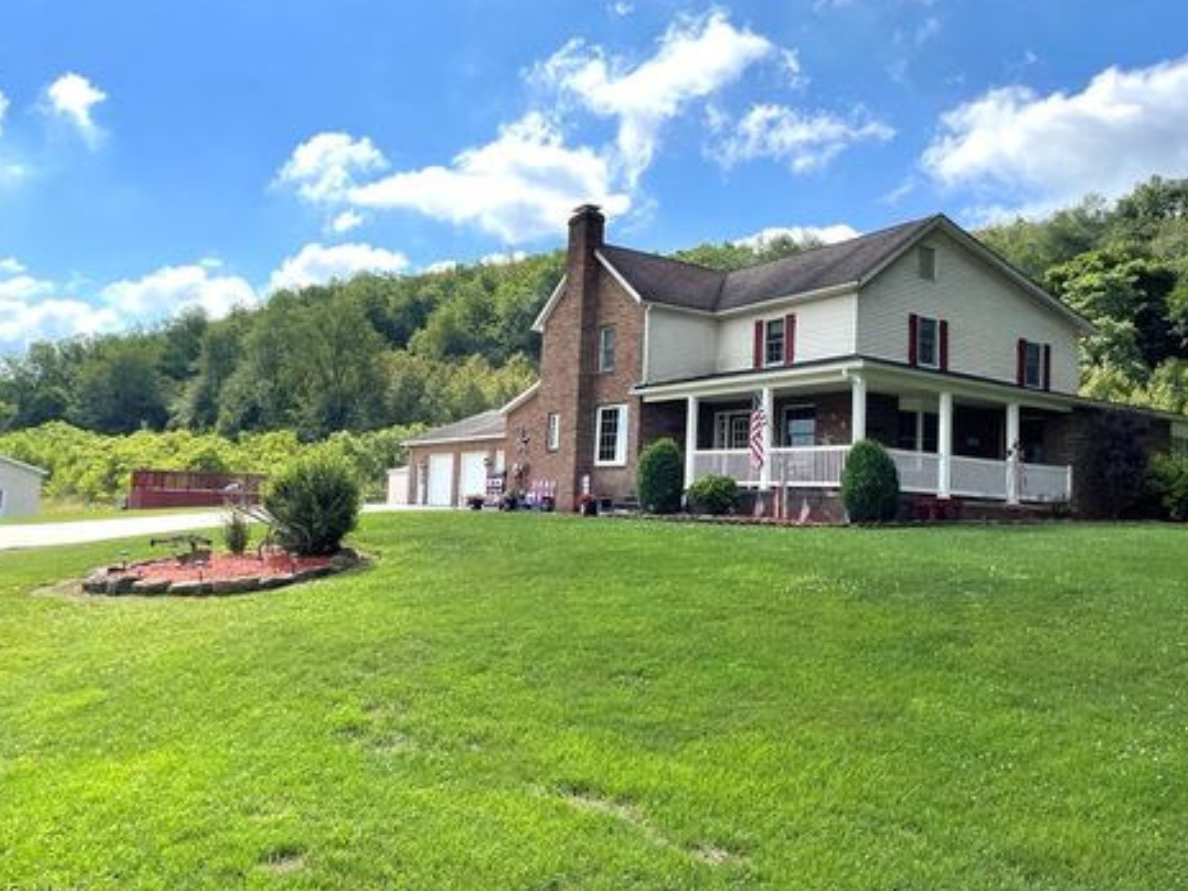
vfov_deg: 49.7
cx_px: 602
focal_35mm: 28
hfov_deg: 63.4
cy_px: 442
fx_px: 961
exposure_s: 1/5814
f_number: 1.6
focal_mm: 4.2
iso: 32
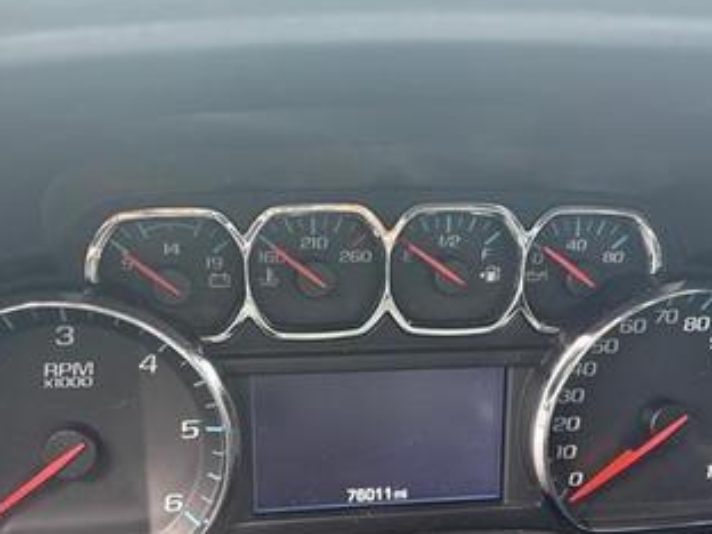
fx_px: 864
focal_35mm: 42
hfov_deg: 44.8
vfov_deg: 33.6
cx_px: 349
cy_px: 402
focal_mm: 5.96
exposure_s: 1/60
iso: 400
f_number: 1.6
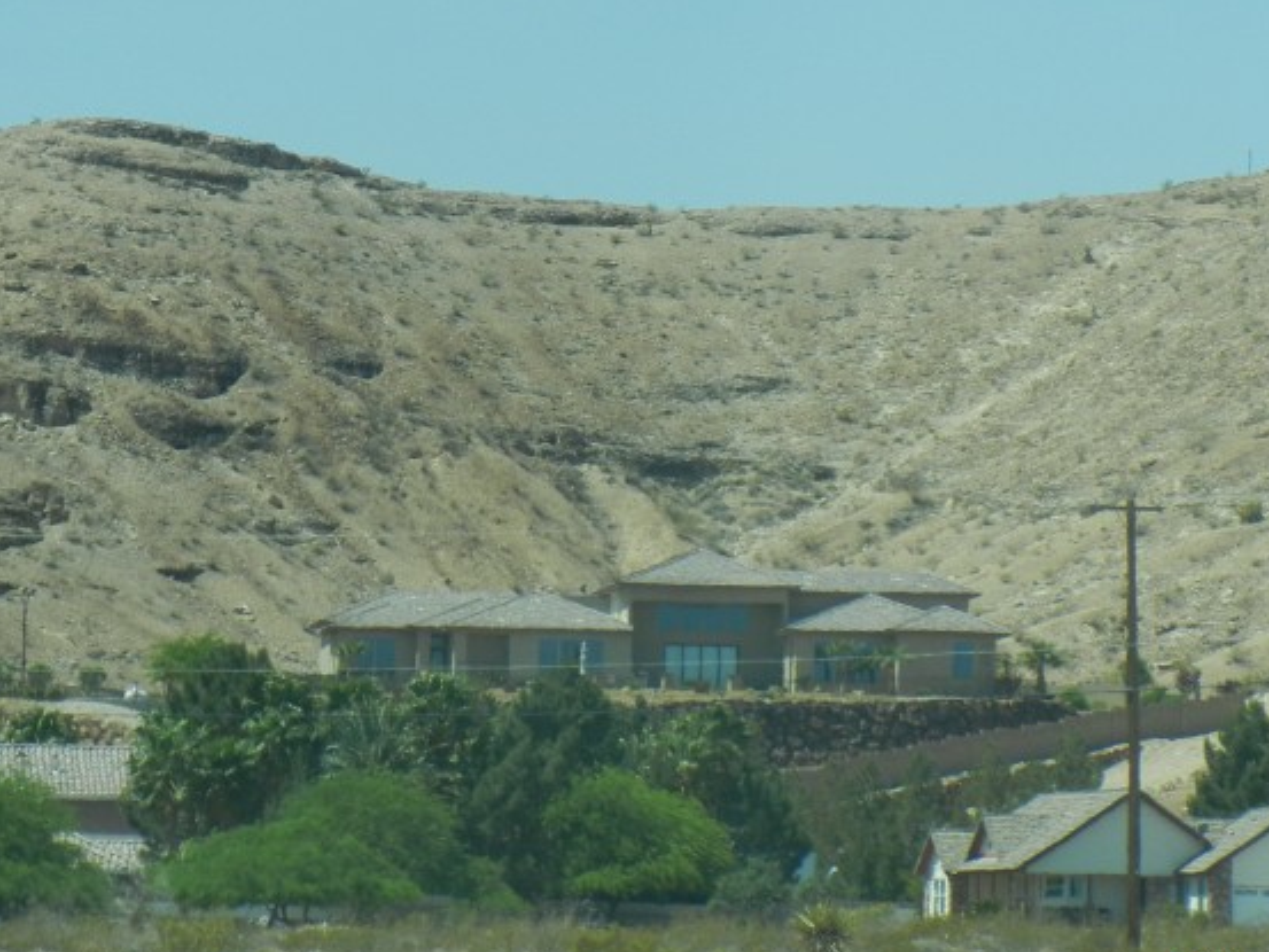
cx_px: 725
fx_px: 11807
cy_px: 287
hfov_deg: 6.2
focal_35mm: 322
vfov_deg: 4.6
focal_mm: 31.4
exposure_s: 1/786
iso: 160
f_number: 4.6
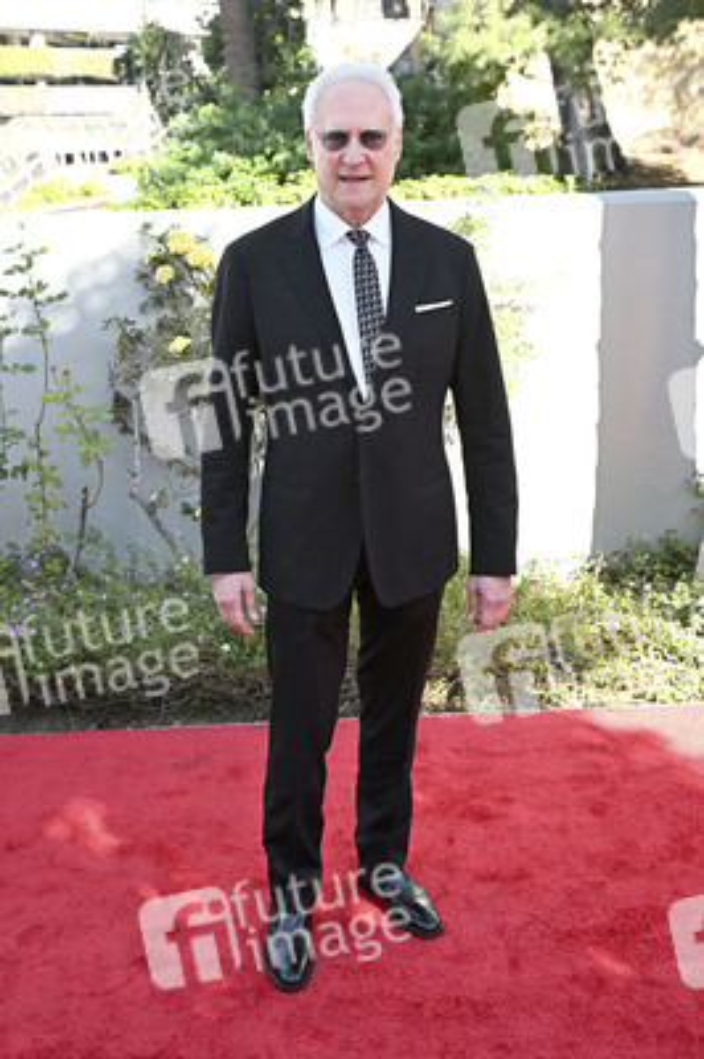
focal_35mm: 39
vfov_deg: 49.6
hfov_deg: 34.2
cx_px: 352
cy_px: 530
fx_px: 1146
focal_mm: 39
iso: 640
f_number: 5.6
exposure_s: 1/320
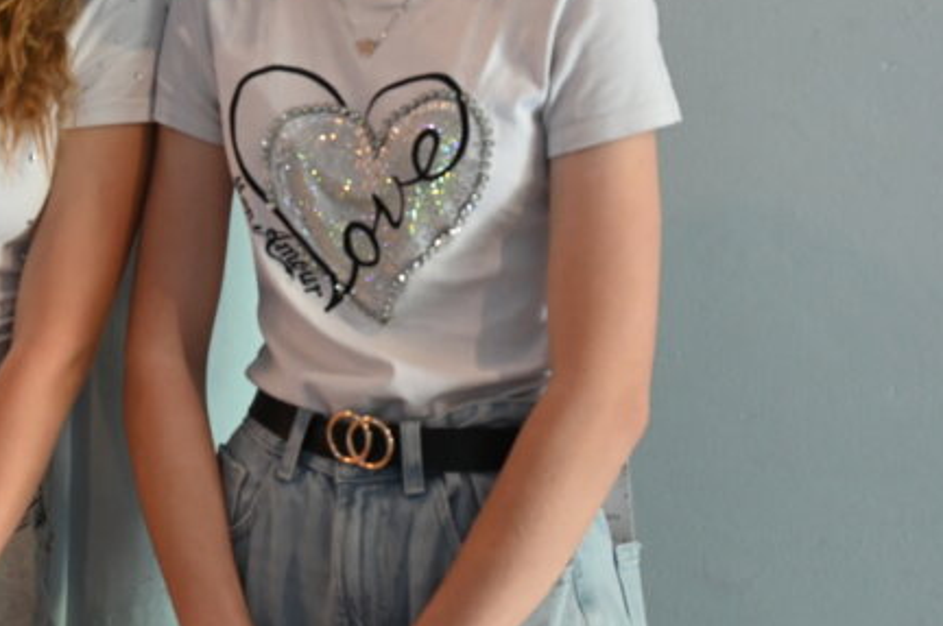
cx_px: 129
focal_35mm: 83
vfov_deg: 16.4
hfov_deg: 23.9
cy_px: 221
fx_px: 2172
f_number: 4.8
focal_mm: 35
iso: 2500
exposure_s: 1/40
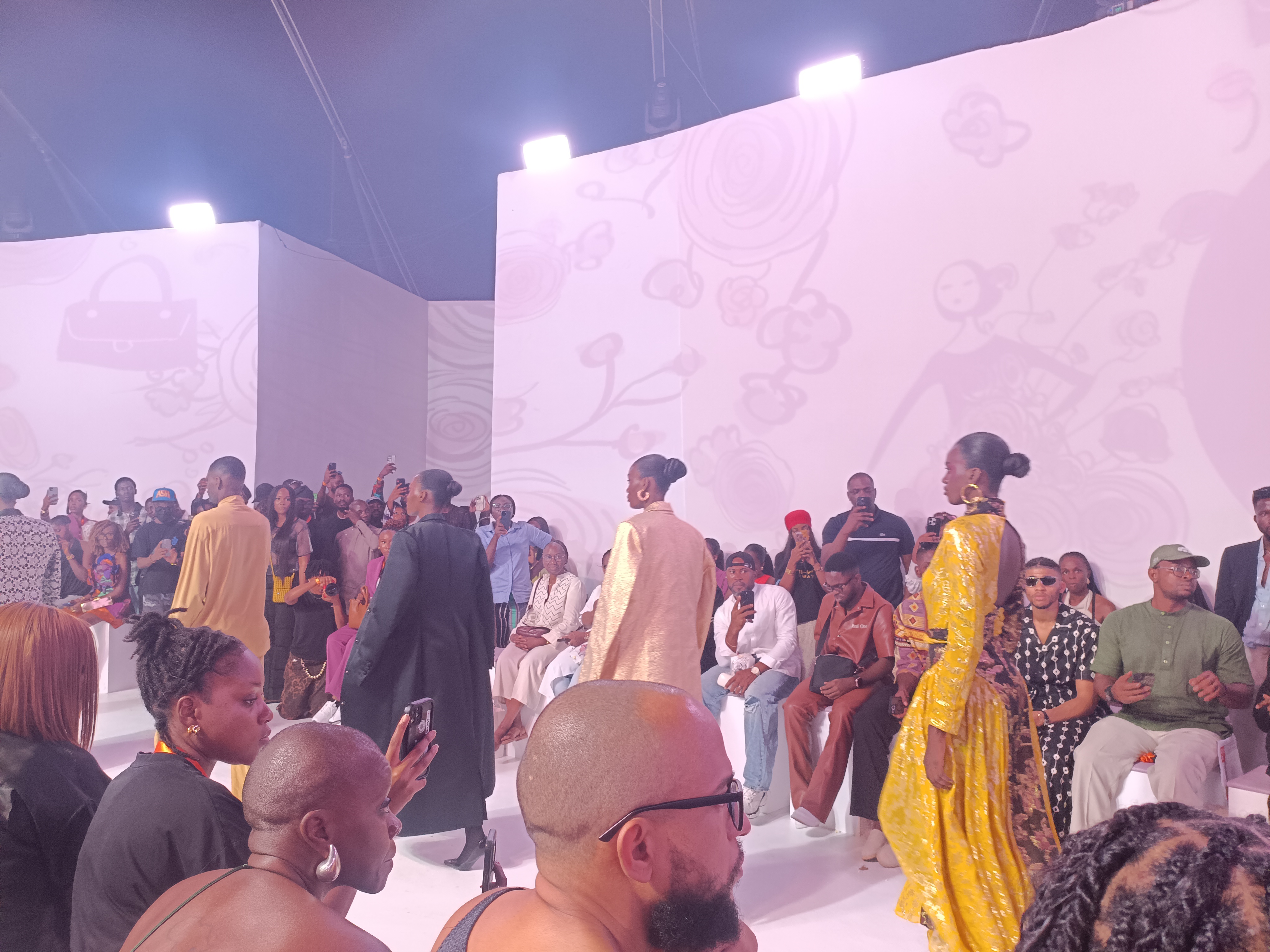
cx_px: 635
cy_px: 476
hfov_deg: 67.3
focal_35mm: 26
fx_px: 954
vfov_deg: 53.1
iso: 304
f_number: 1.5
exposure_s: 1/101
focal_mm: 4.94
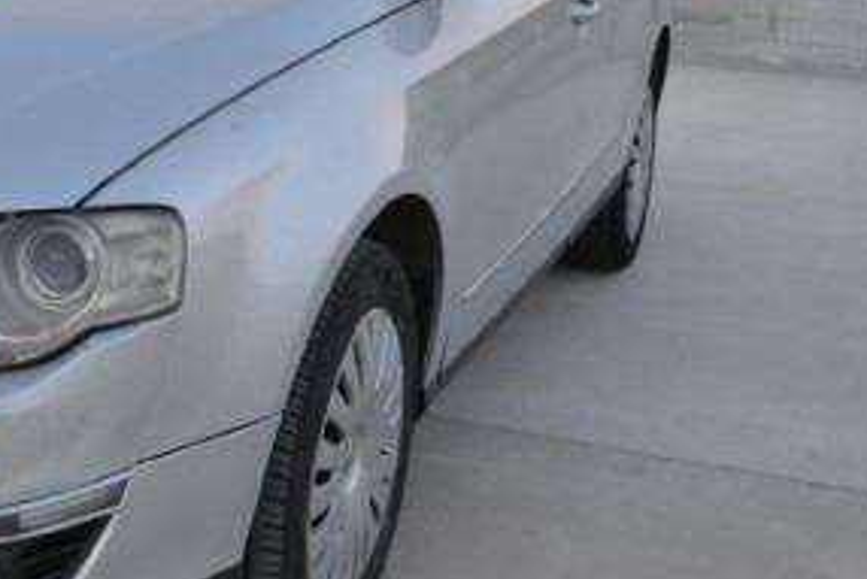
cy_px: 215
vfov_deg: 20.0
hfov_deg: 27.8
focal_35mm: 68
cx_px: -12
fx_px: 1638
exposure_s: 1/60
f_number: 4
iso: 400
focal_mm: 18
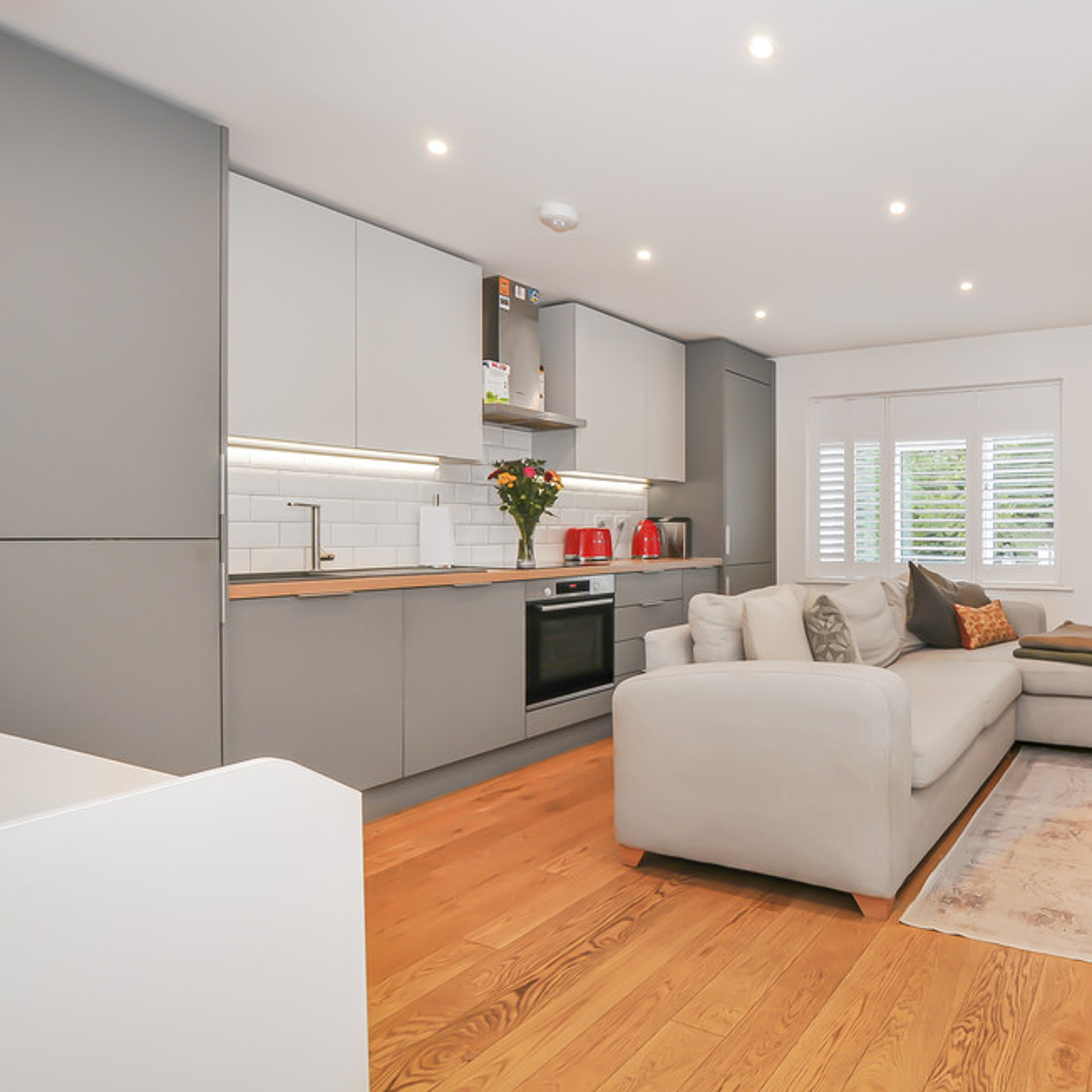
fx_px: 714
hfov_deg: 69.2
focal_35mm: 20
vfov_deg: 74.8
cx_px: 836
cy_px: 529
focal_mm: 10
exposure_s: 1/8
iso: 250
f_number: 11
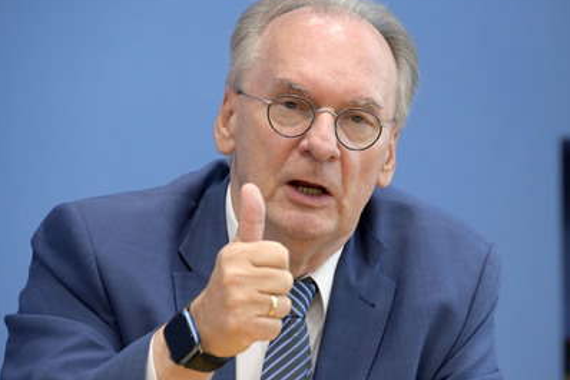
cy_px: 182
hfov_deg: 8.7
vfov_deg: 5.8
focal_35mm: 238
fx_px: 3767
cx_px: 317
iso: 5000
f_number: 5.6
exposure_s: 1/500
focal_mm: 210
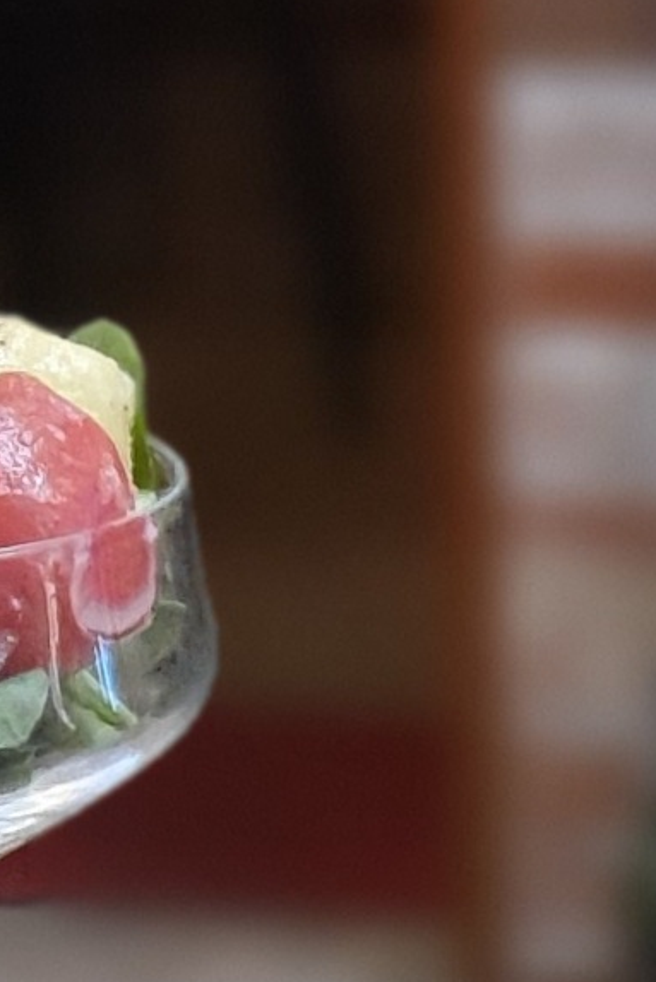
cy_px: 447
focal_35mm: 145
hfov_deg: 9.2
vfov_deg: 14.1
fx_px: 3961
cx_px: -331
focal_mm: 4.32
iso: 200
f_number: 1.5
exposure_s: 1/60.2
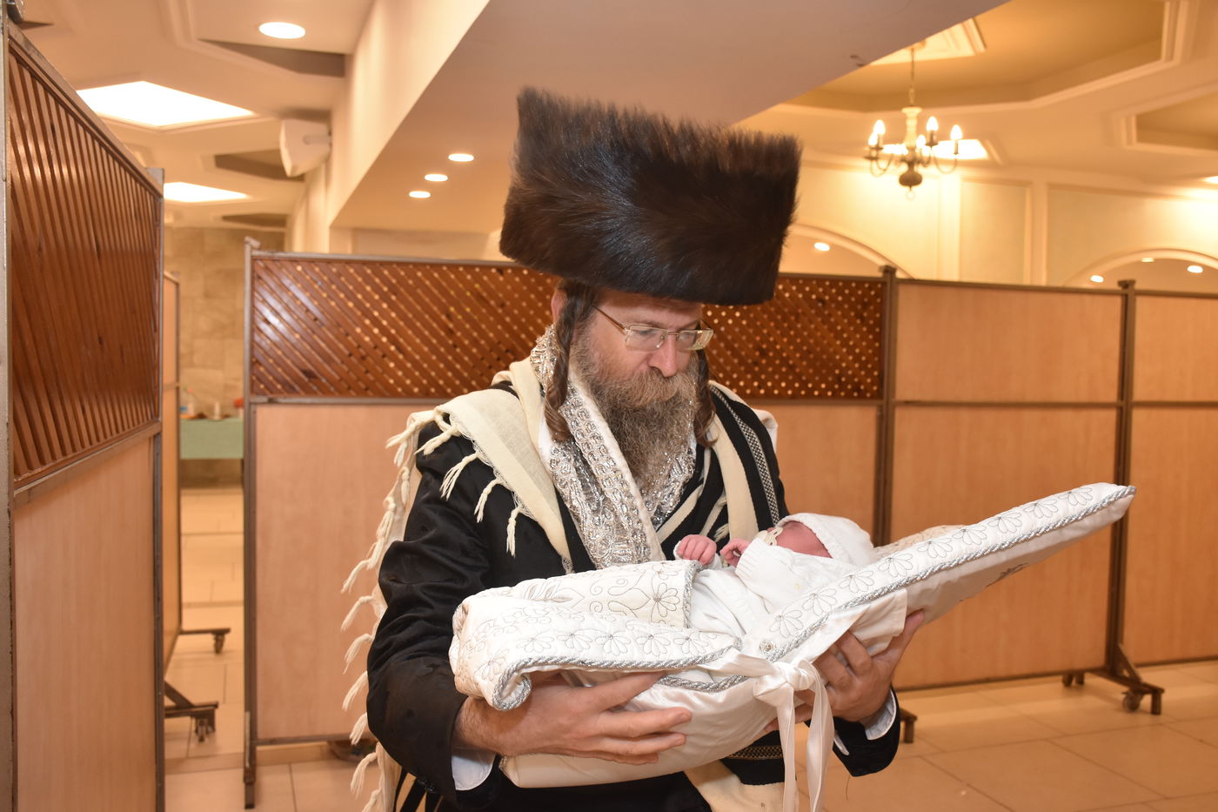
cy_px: 406
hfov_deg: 57.2
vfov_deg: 40.0
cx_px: 609
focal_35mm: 33
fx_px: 1116
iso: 1000
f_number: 5.6
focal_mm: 22
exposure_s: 1/125
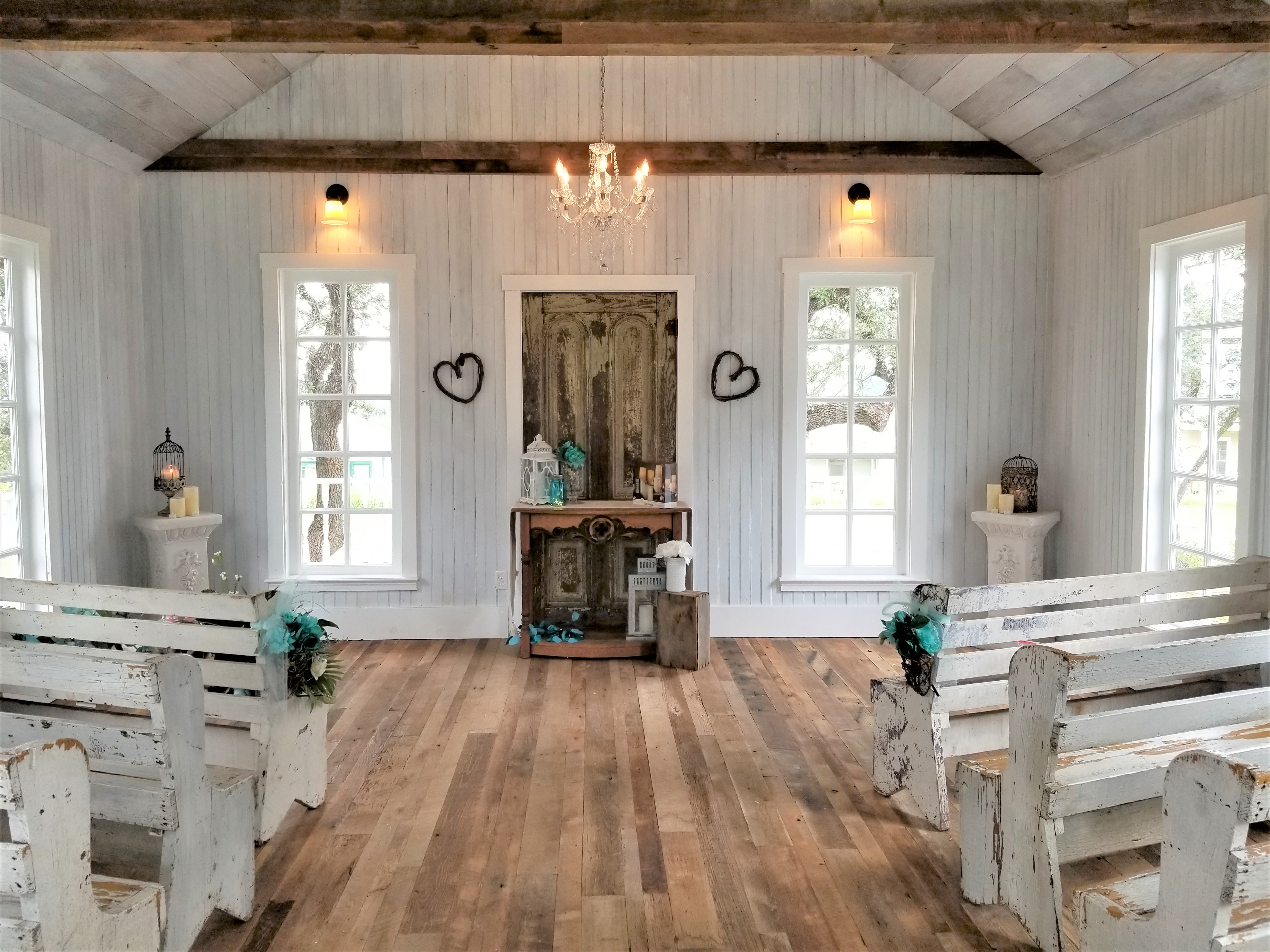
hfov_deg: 67.3
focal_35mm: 26
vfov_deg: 53.1
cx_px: 635
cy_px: 476
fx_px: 954
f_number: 1.7
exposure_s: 1/120
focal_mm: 4.25
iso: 64
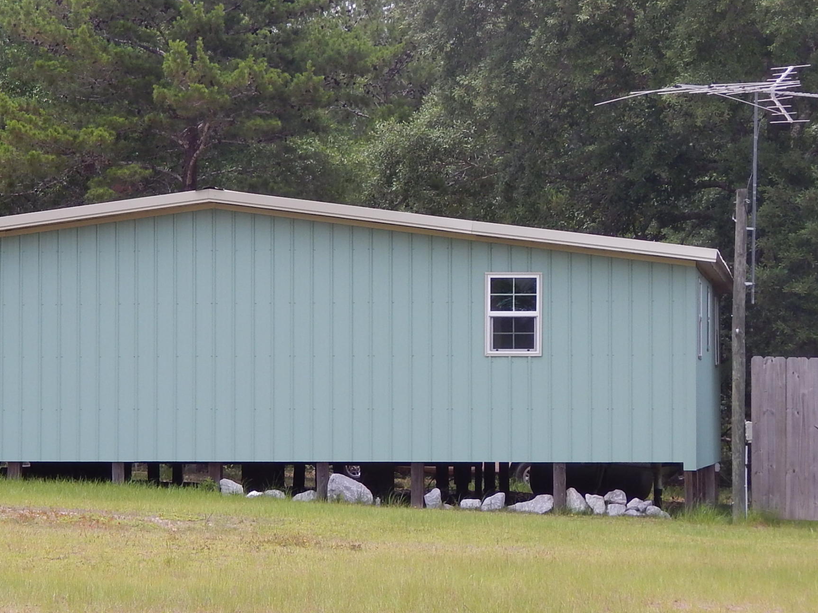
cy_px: 380
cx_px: 324
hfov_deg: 13.2
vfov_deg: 9.9
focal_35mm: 150
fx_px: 3545
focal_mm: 15.3
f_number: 4.3
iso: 125
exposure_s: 1/500
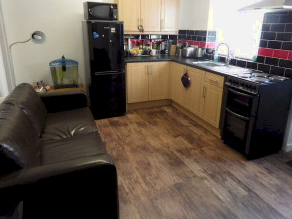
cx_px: 155
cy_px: 96
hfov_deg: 69.3
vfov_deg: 54.7
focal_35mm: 25
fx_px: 211
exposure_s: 1/45
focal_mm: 4
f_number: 3.1
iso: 800
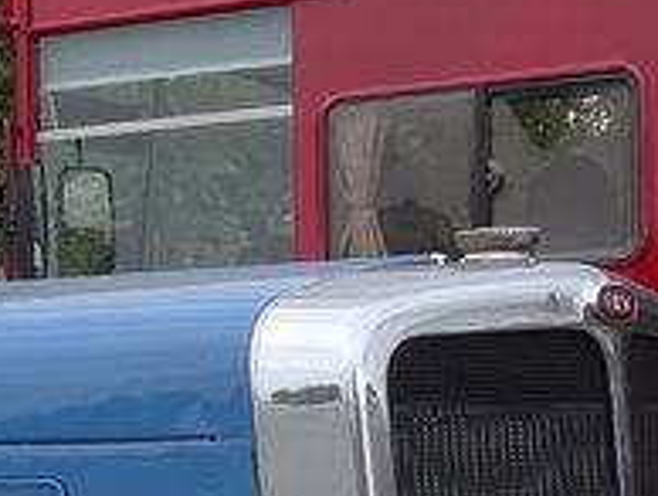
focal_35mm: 179
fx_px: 3407
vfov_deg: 8.3
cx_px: -536
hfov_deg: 10.4
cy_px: 448
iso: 80
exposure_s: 1/200
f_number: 2.8
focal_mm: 6
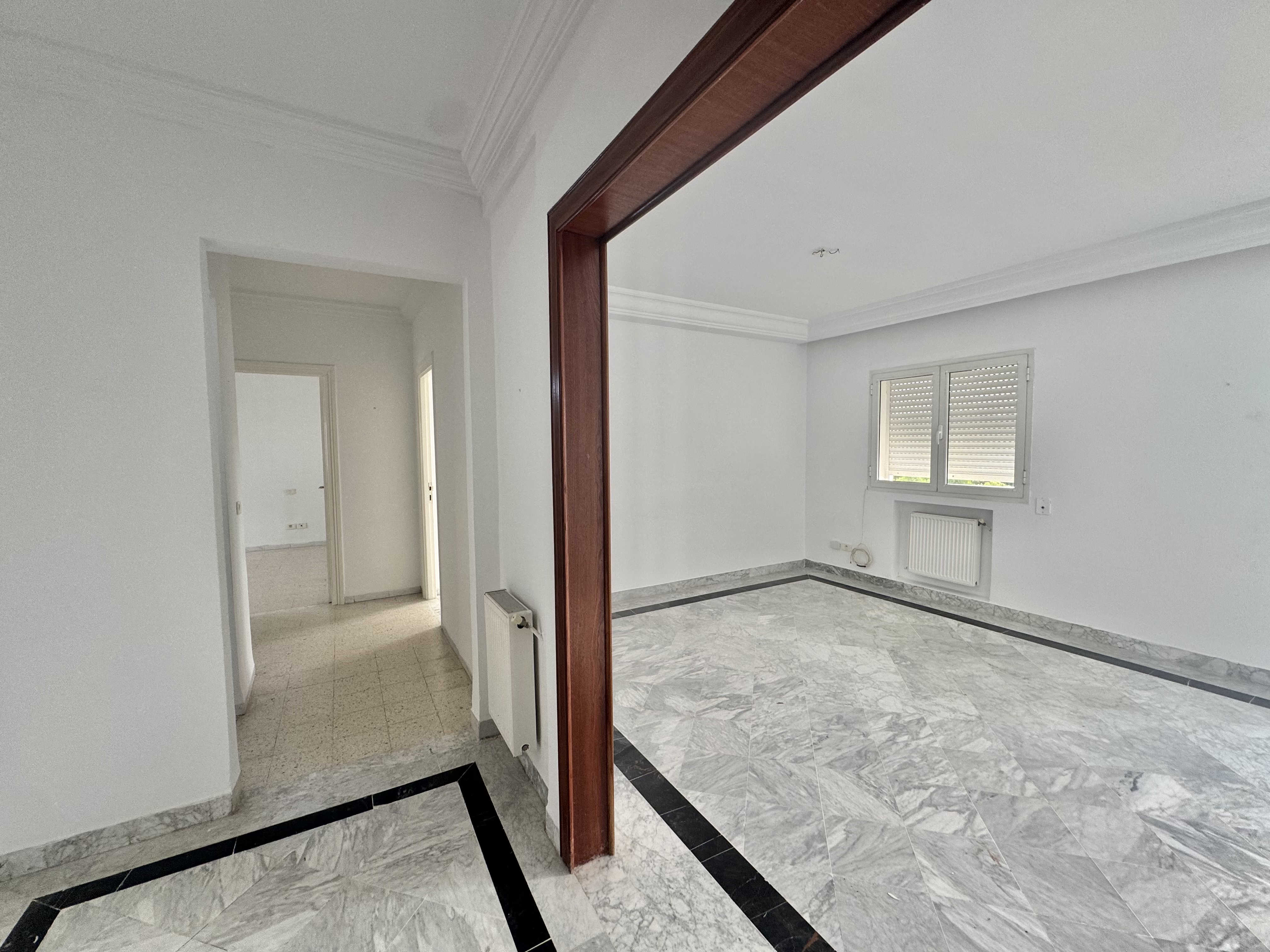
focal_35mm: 14
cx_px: 635
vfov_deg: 85.7
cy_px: 476
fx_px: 514
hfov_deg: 102.1
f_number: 2.2
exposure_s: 1/99
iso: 80
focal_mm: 2.22
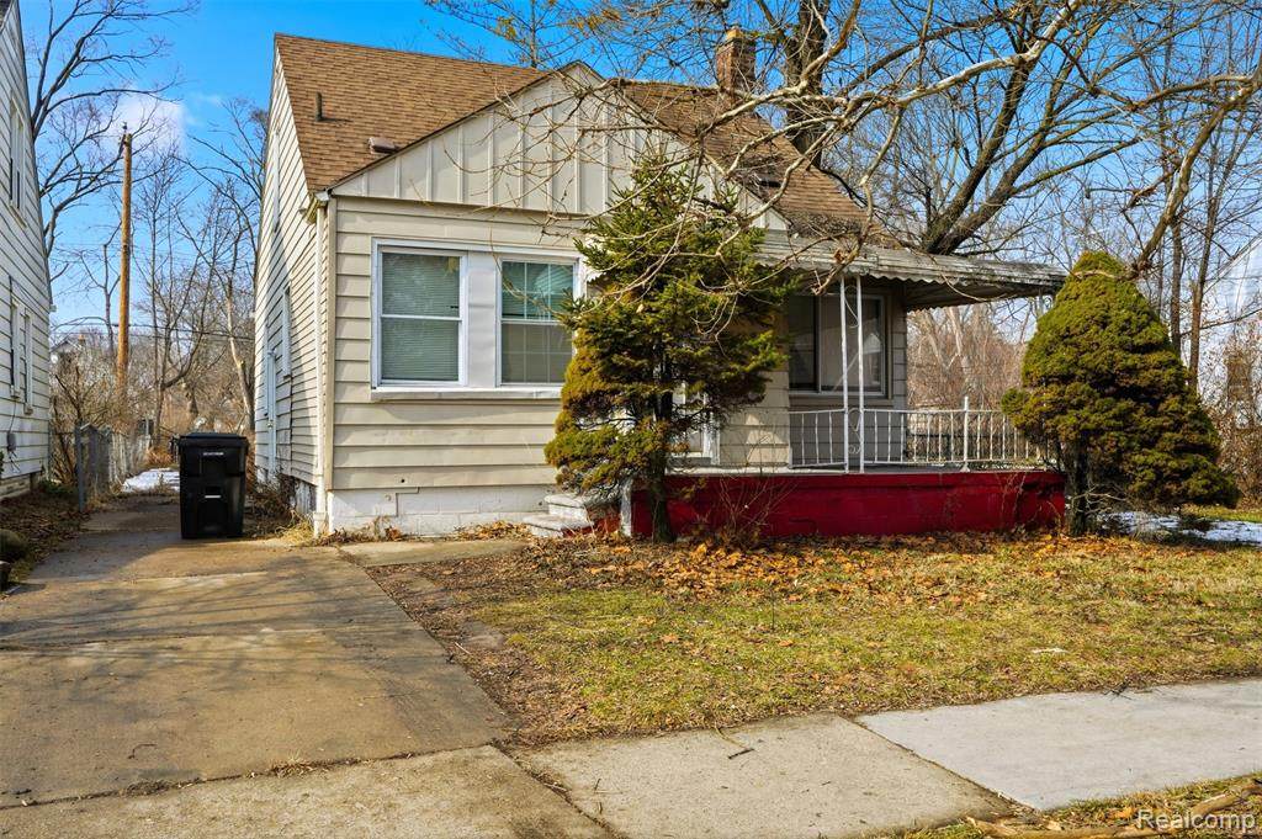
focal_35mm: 31
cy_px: 420
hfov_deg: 60.3
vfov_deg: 42.3
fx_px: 1086
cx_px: 631
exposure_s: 1/8000
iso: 250
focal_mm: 31
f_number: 8
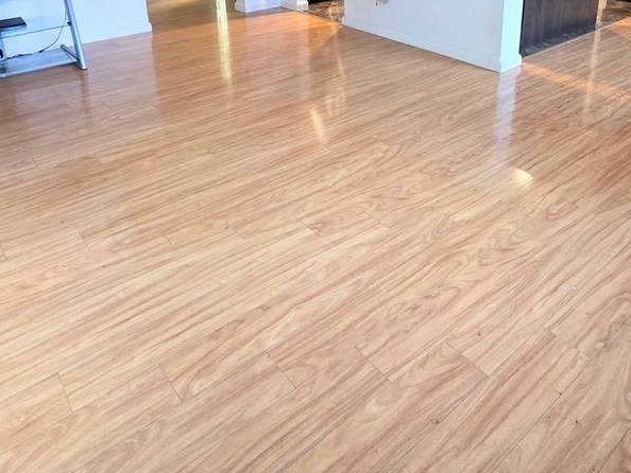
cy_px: 42
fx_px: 511
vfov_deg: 44.9
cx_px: 339
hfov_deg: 63.3
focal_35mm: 28
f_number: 1.9
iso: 640
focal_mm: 2.2
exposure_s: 1/60
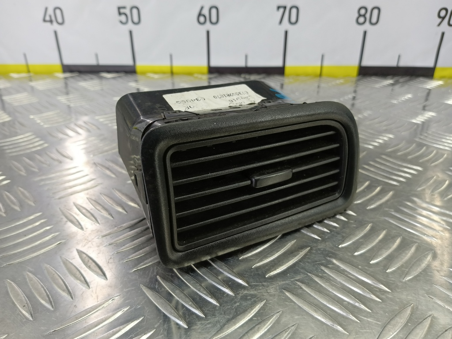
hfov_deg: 73.9
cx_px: 226
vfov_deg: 58.9
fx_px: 300
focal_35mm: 23
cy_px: 170
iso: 153
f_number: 1.6
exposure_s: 1/50
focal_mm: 4.11
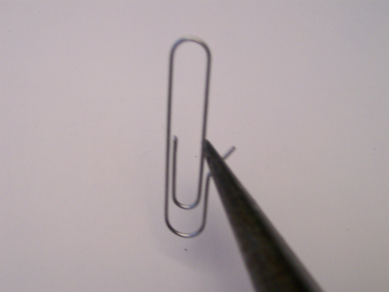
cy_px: 146
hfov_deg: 42.1
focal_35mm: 45
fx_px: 506
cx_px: 194
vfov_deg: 32.2
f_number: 3
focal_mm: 7.6
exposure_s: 1/18.7
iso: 160
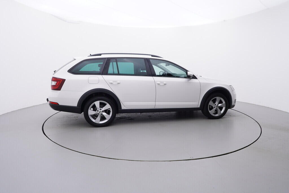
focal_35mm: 22
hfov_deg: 77.3
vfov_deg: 56.2
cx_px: 144
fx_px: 181
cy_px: 96
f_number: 5
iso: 200
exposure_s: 1/80
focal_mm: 15
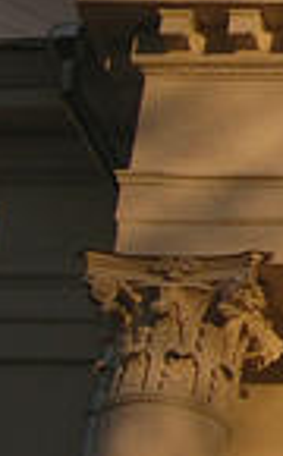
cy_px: -296
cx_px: 1310
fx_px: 3200
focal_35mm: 258
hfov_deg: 4.5
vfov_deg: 7.9
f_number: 8
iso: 400
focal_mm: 28
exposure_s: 1/320
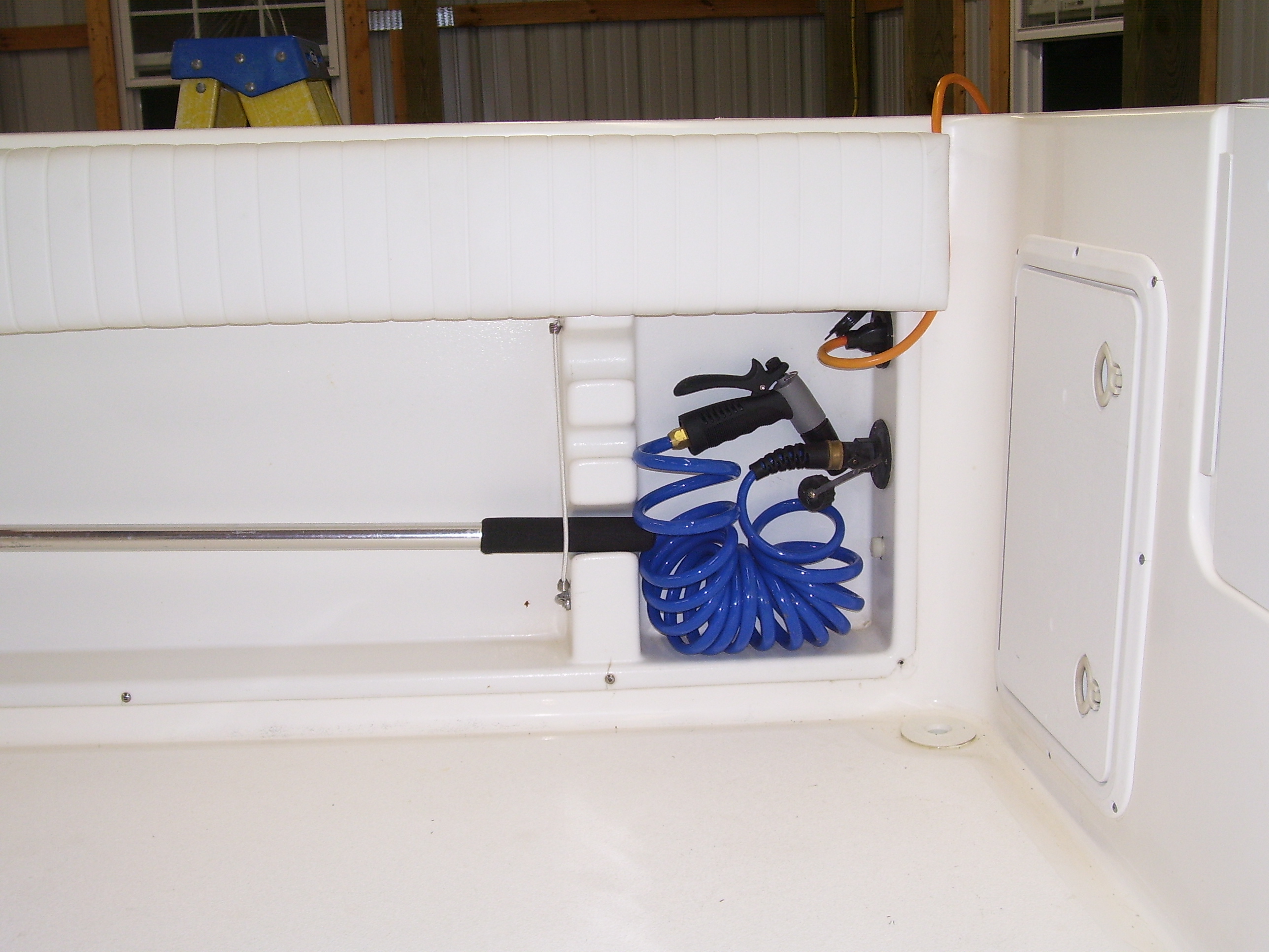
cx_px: 634
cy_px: 476
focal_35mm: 42
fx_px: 1540
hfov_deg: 44.8
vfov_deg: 34.3
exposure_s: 1/60
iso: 80
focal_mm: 7
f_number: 3
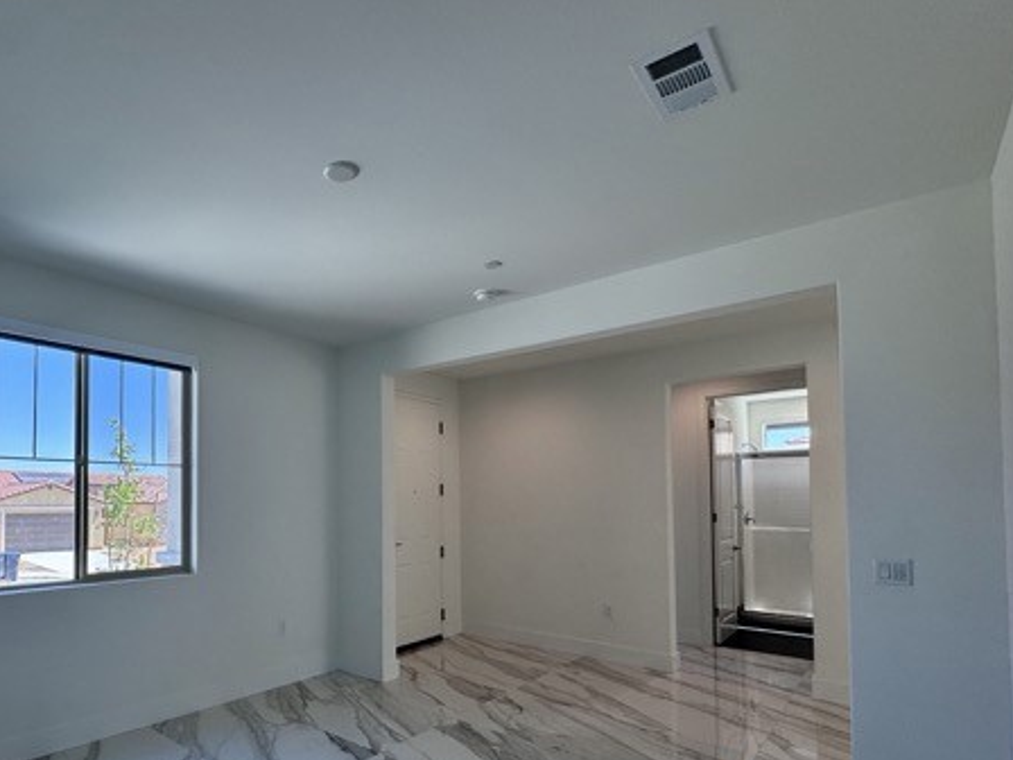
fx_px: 585
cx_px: 321
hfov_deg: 78.5
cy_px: 486
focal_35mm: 20
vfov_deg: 64.8
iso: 40
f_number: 2.2
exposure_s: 1/141
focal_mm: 2.22
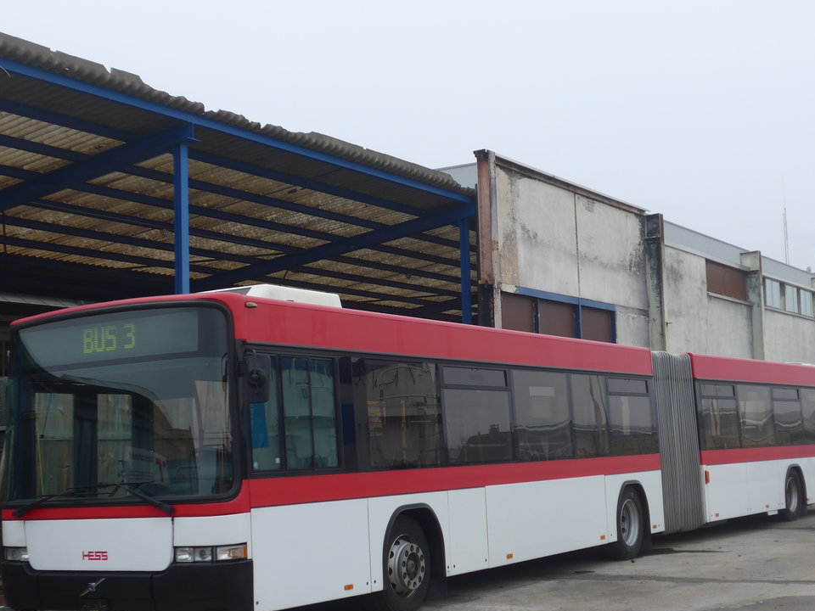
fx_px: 1295
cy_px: 340
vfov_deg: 26.5
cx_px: 441
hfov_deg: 34.9
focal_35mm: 55
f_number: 2.8
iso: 80
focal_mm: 9
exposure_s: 1/400
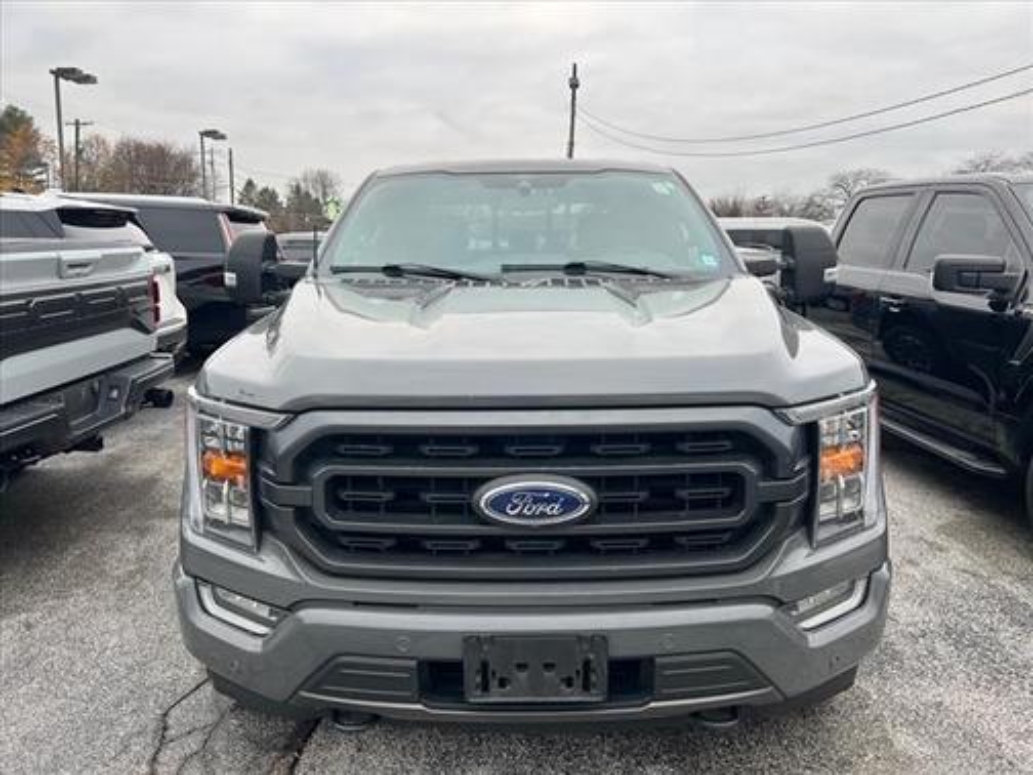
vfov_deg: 53.1
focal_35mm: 26
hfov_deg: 67.3
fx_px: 776
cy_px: 388
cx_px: 516
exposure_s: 1/121
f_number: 1.5
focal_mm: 5.7
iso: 50
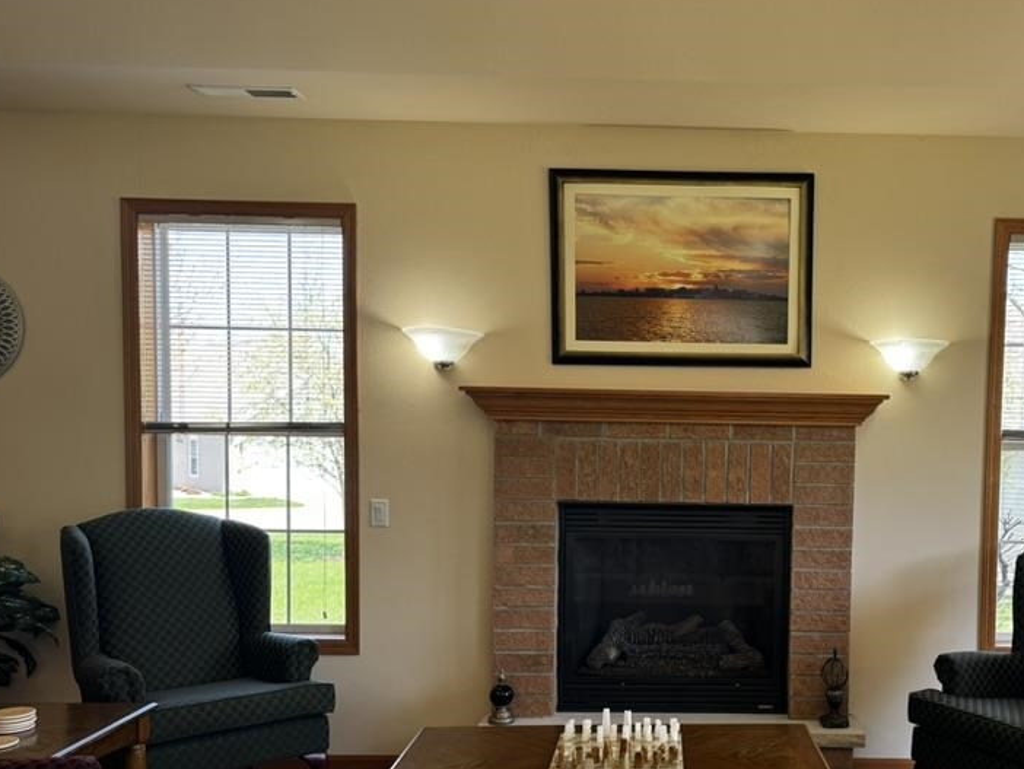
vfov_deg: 40.4
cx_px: 729
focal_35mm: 35
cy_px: 492
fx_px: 1036
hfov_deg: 51.0
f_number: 1.78
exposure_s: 1/121
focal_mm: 6.76
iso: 100
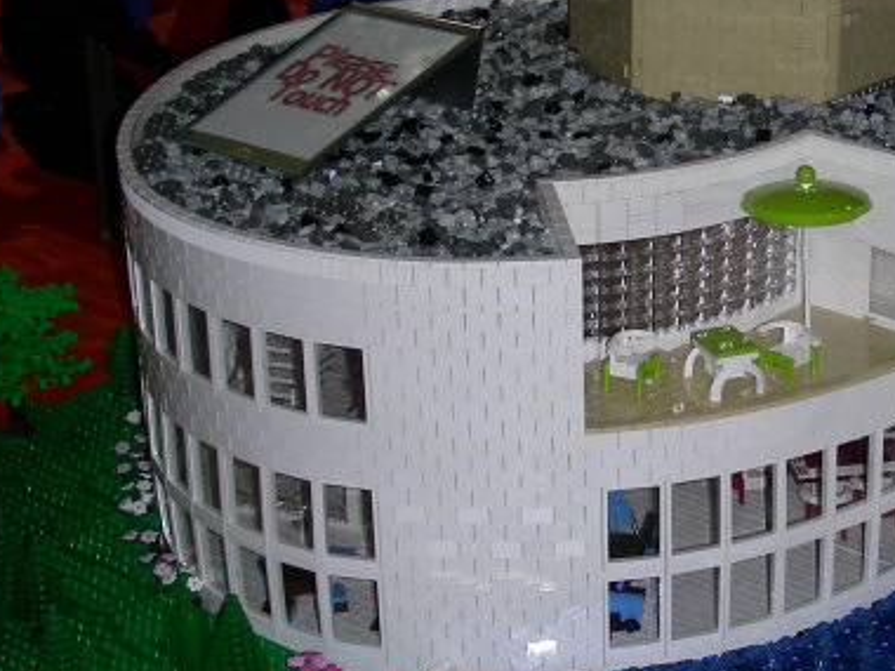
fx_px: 2068
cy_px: 233
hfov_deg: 23.9
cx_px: 756
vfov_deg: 18.4
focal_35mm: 80
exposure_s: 1/60.1
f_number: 3.5
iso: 50
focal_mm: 6.3
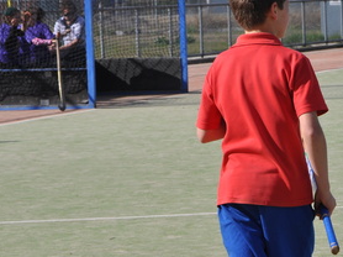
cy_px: 193
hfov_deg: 7.3
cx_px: 291
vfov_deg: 5.5
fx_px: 2693
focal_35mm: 272
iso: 200
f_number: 10
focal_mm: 82
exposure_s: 1/400
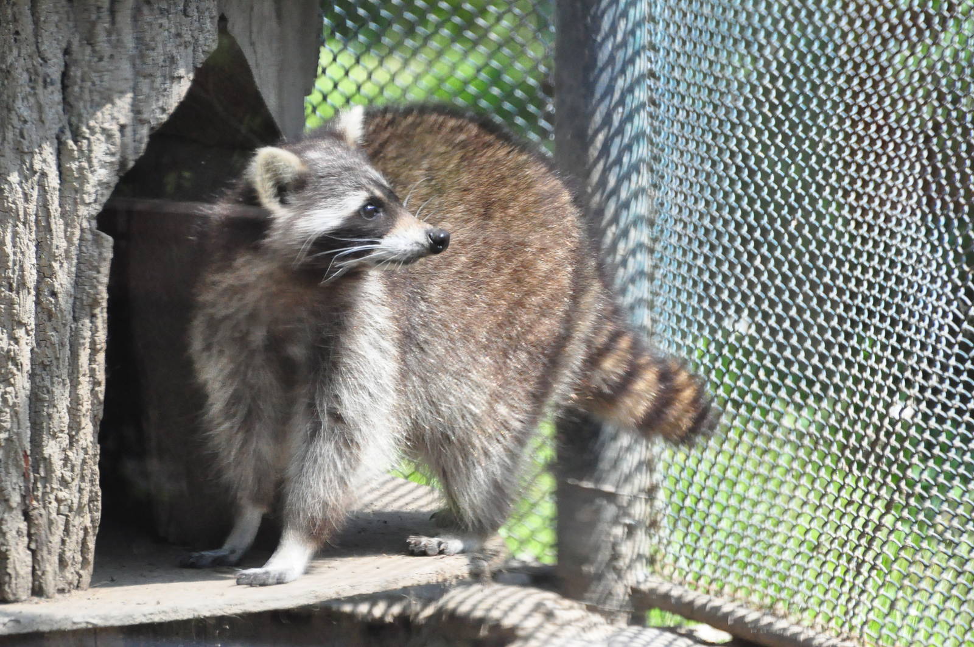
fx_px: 9729
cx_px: 487
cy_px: 324
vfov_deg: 3.8
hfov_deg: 5.7
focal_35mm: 360
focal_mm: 240
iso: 3200
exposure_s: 1/2500
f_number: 6.3
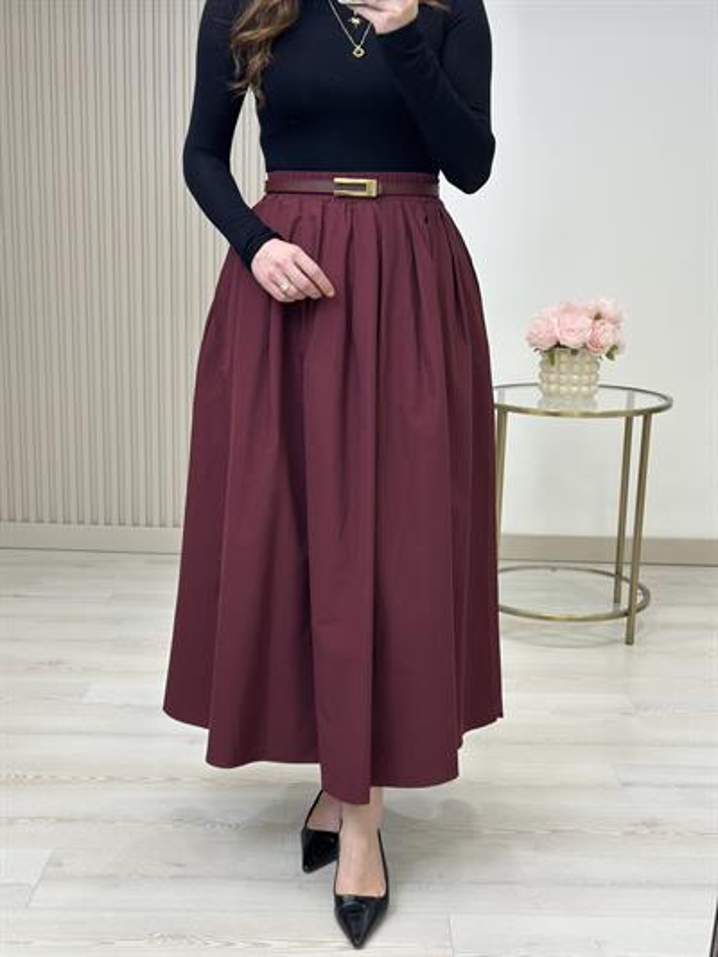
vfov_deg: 39.6
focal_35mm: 48
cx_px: 359
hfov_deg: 30.3
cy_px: 478
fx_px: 1327
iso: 64
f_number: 1.78
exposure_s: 1/131
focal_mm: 6.86
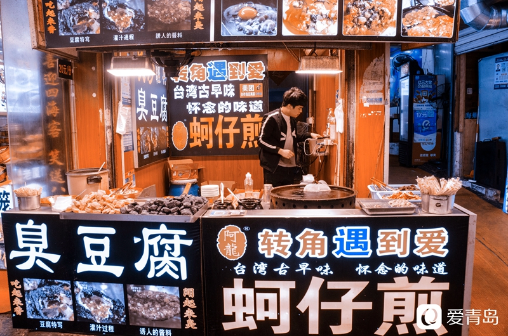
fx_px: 380
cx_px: 254
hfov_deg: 67.5
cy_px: 168
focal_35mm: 27
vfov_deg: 47.7
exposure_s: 1/100
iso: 900
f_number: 6.3
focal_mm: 18
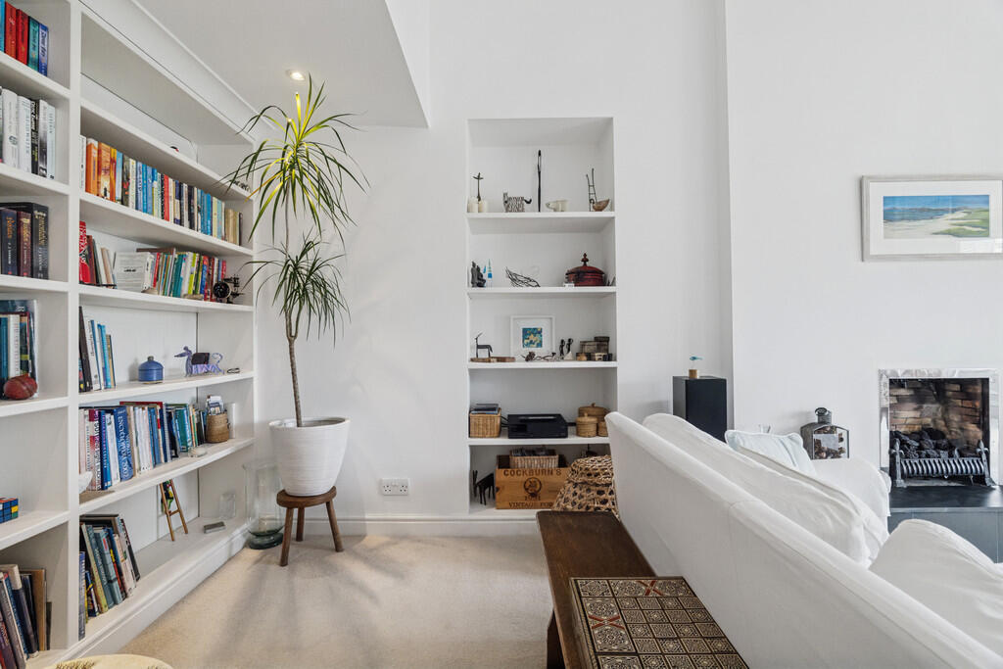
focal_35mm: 16
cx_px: 502
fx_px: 446
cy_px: 334
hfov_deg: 96.7
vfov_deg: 73.8
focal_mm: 16
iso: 4000
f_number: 8
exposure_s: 1/100
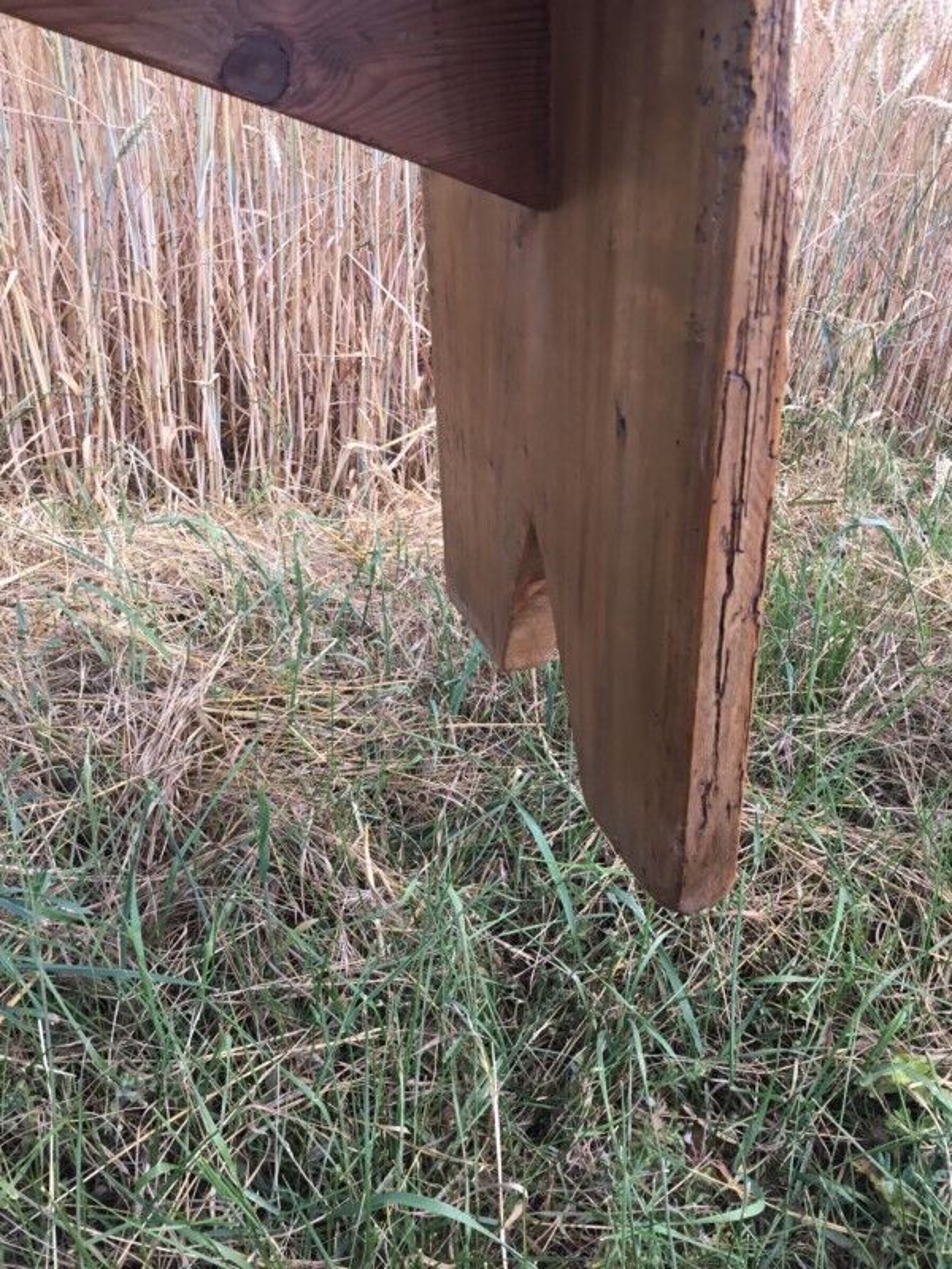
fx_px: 1137
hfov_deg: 45.4
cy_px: 634
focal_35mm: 31
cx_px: 476
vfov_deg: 58.4
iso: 25
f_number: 2.4
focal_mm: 3.3
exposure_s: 1/196
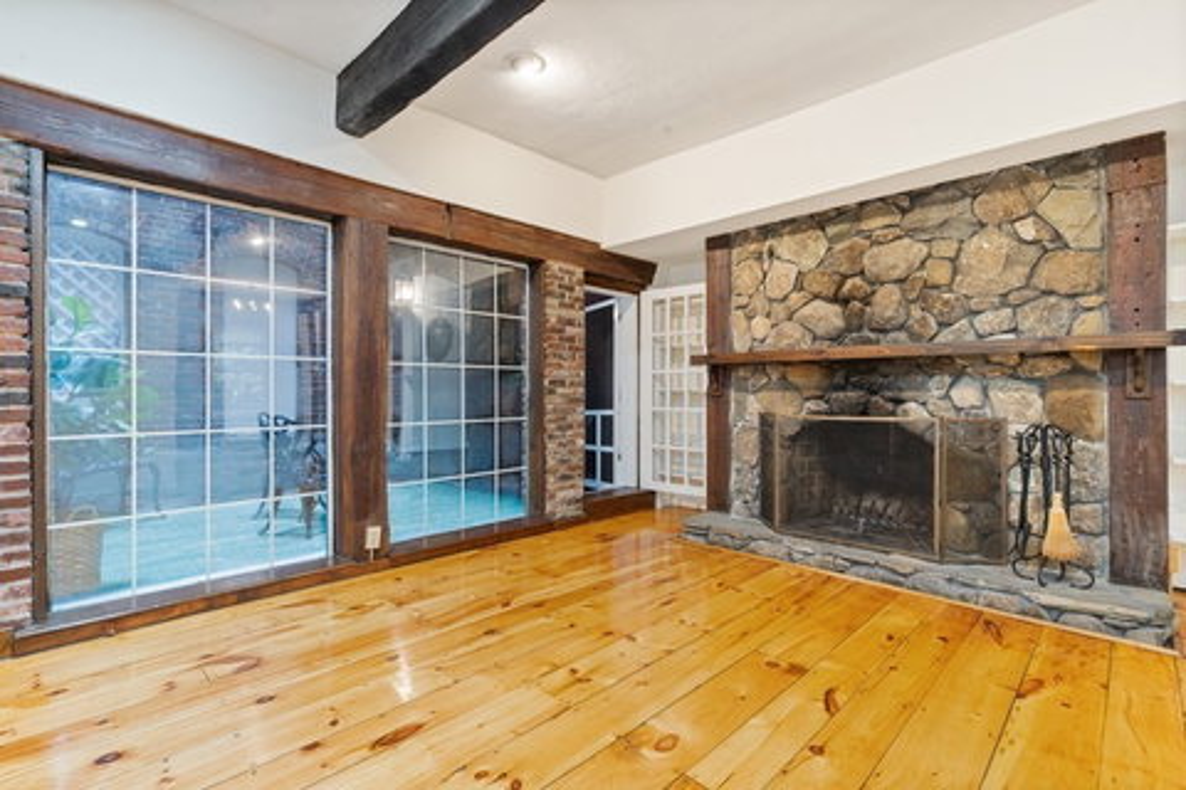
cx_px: 593
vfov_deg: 73.7
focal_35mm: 16
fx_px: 527
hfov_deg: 96.7
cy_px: 395
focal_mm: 16
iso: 320
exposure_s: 2.5
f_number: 11
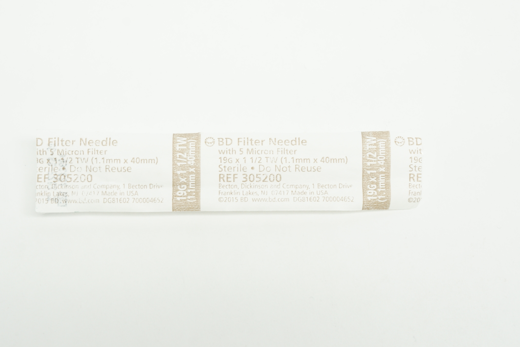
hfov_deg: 29.8
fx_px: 976
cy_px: 168
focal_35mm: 68
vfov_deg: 20.1
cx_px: 232
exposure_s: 1/15
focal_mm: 39
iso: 400
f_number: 10
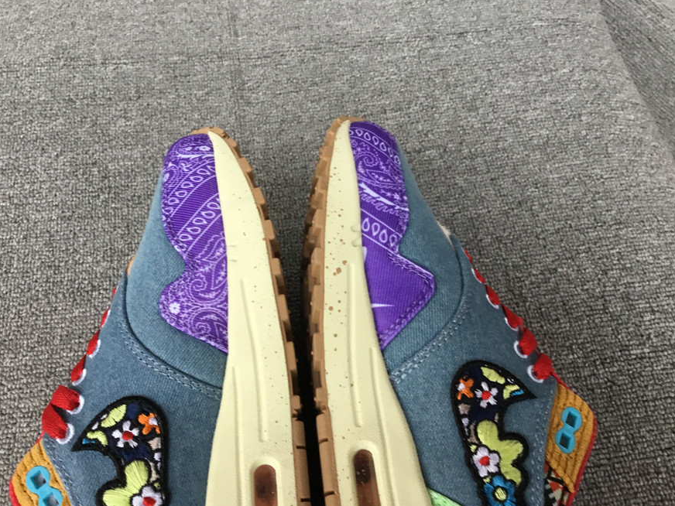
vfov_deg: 44.2
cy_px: 258
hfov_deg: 56.8
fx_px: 624
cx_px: 333
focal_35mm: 32
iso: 40
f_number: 2.4
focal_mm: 3.3
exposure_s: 1/33
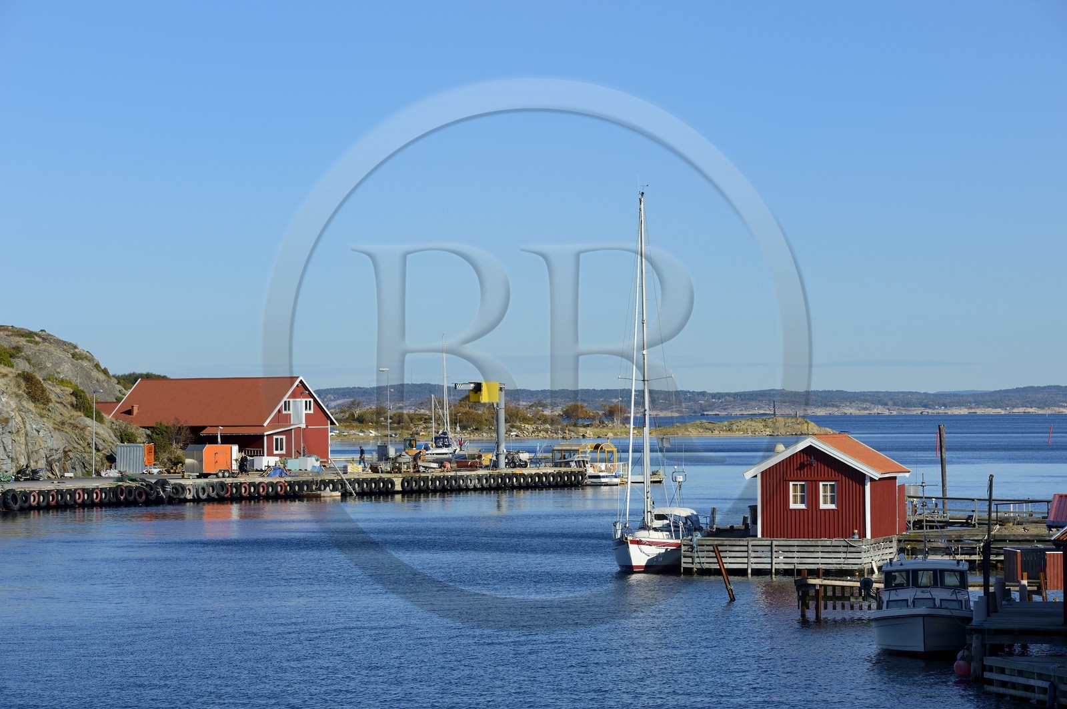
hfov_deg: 15.2
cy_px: 354
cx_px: 534
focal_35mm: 135
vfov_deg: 10.1
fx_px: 3998
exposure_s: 1/400
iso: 200
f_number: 13
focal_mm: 135
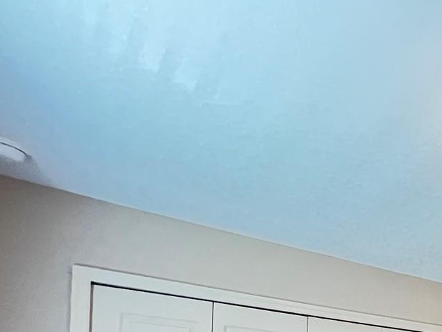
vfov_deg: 34.0
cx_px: 554
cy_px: 406
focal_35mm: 33
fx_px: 422
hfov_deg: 37.9
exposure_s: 1/60
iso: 1000
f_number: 1.8
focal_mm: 1.57
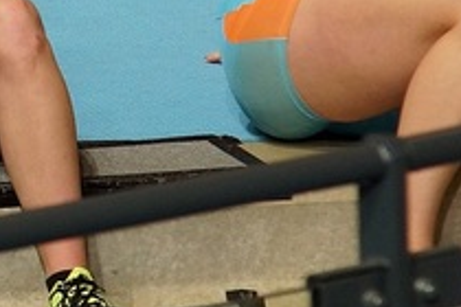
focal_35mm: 1146
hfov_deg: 1.8
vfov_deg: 1.2
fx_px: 14674
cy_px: -121
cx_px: -215
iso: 640
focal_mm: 200
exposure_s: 1/200
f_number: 5.6
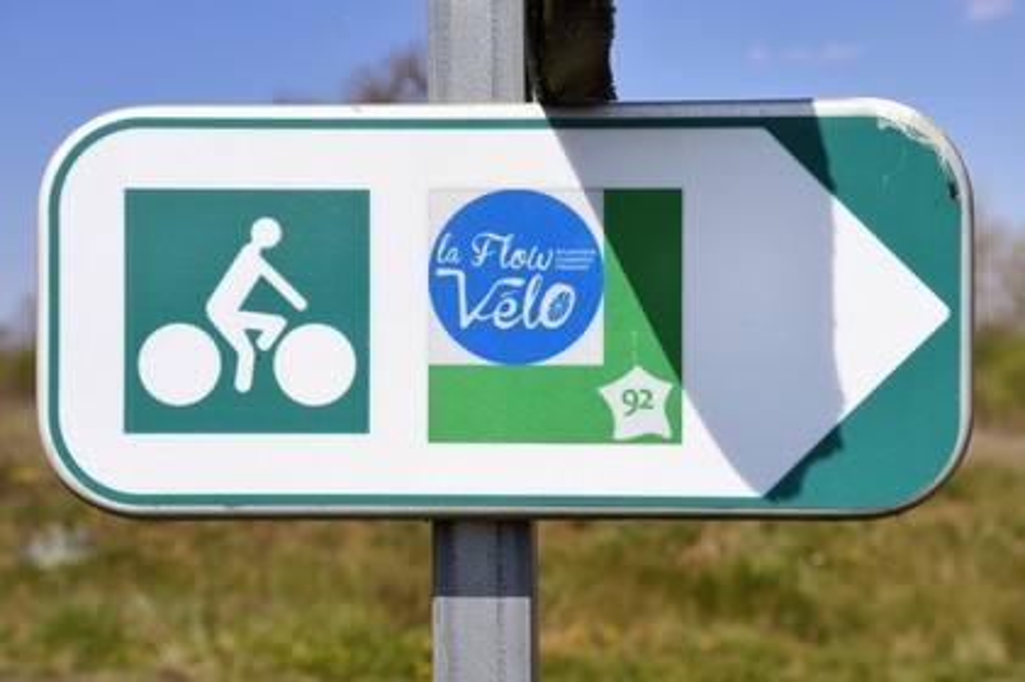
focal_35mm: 70
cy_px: 341
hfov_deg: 28.9
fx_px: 1991
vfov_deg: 19.4
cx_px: 512
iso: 200
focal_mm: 70
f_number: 13
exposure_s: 1/320
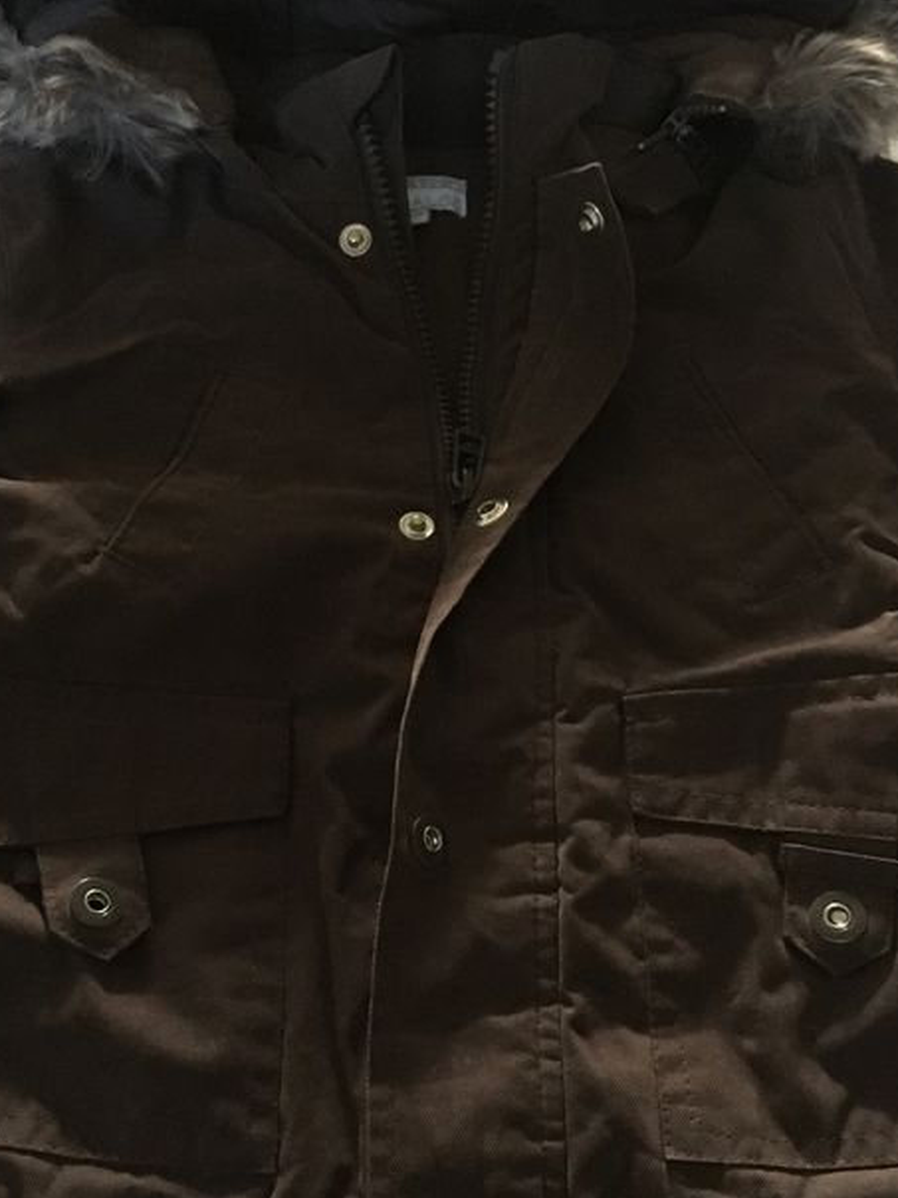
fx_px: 1660
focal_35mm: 48
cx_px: 371
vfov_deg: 39.6
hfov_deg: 30.2
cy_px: 672
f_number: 2.2
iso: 320
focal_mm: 4.15
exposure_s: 1/17
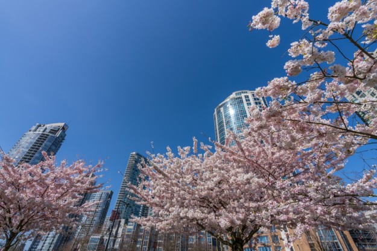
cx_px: 188
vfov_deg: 73.8
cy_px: 126
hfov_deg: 96.7
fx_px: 168
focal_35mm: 16
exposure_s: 1/200
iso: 100
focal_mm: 16
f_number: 11
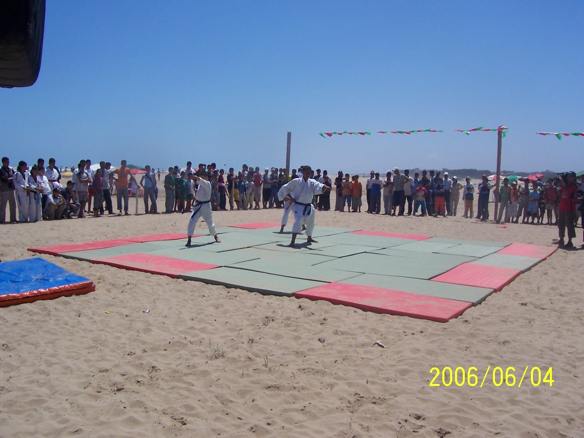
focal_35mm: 34
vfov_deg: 41.8
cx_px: 292
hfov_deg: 54.0
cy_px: 219
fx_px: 574
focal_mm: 5.6
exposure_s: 1/1000
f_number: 5.6
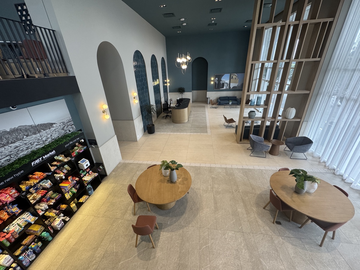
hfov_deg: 102.1
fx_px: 146
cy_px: 135
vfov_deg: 85.7
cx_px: 180
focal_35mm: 14
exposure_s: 1/120
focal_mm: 2.22
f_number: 2.2
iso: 250
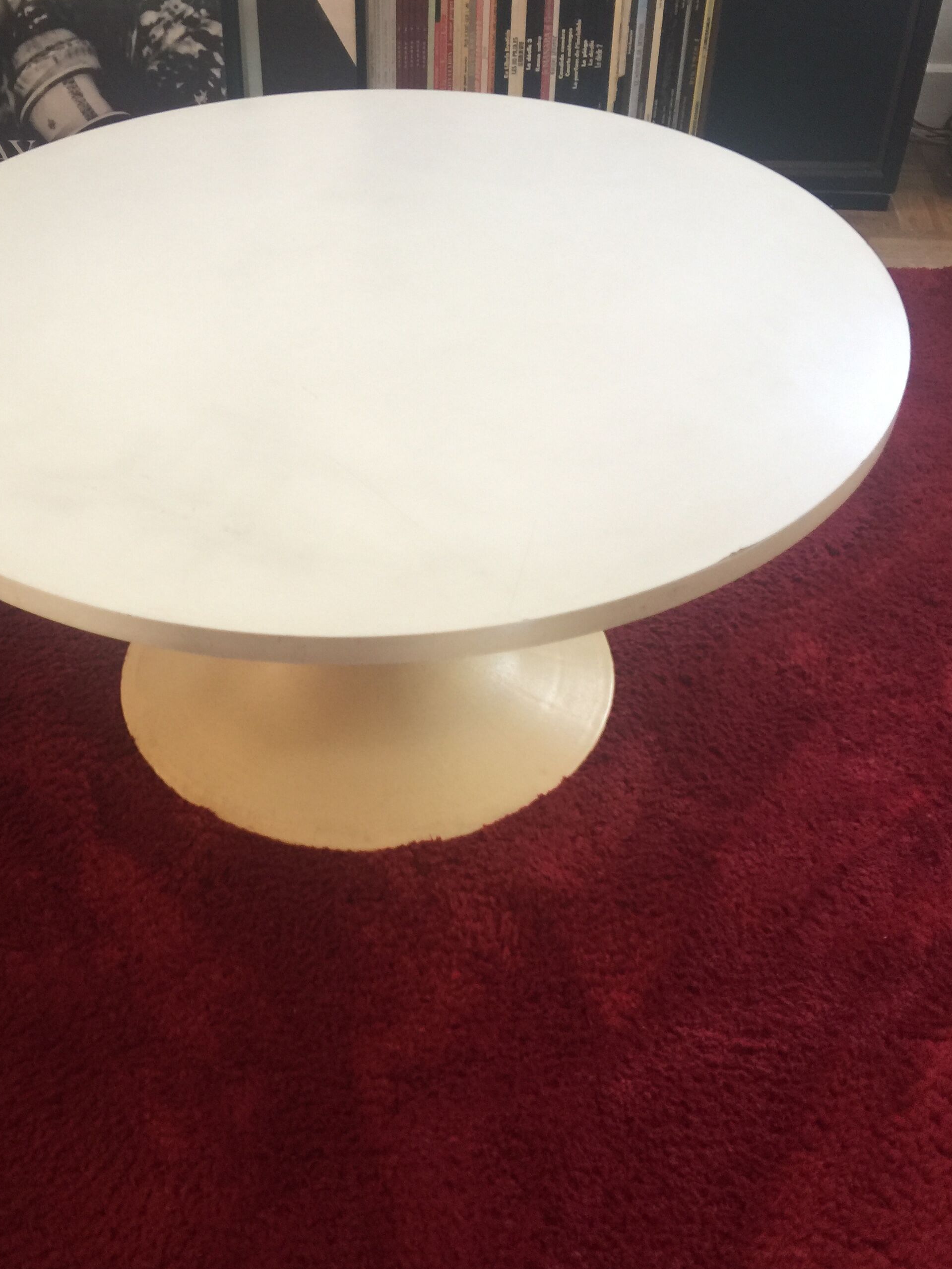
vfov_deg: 50.1
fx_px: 1357
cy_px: 672
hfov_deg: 38.4
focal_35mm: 37
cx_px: 357
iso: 40
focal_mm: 4.15
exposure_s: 1/17
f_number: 2.2
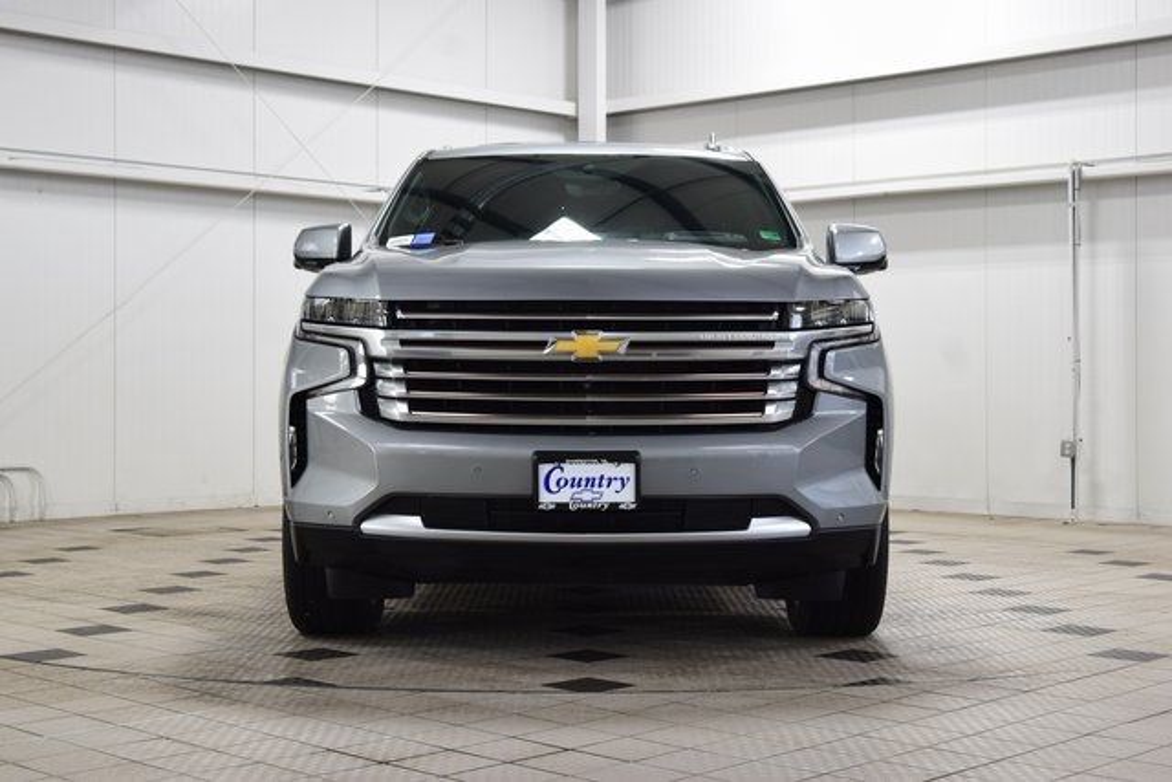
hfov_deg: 36.9
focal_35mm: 54
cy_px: 391
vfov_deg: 25.1
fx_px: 1758
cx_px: 586
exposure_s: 1/15
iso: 400
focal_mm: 36
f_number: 6.3
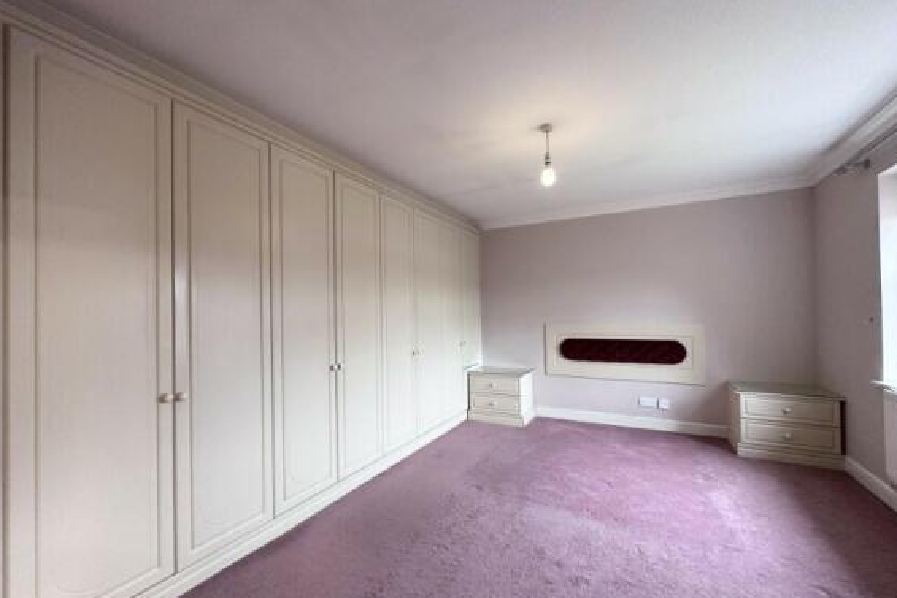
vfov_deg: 77.3
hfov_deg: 100.4
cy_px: 307
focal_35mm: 15
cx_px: 443
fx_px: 374
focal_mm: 2.22
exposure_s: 1/50
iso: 400
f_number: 2.2
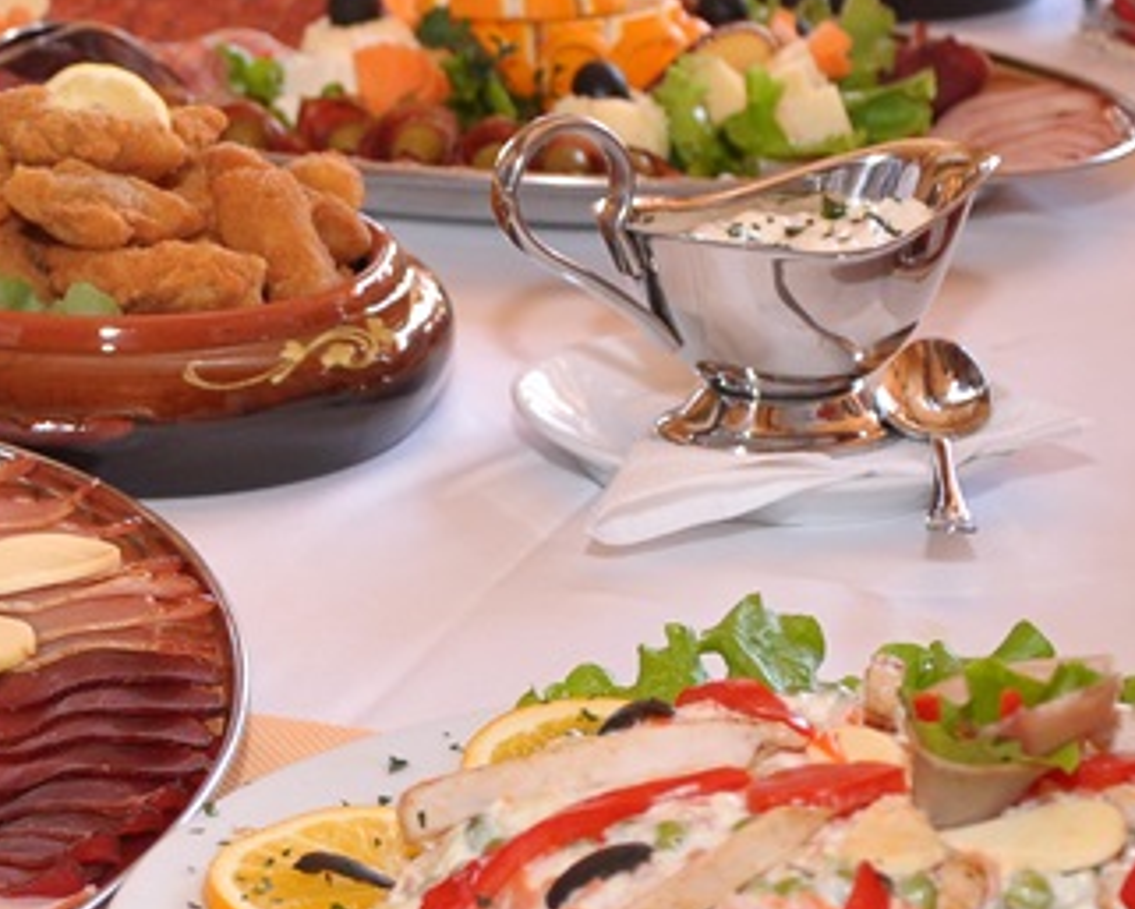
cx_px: -159
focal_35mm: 112
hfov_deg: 16.6
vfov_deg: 13.7
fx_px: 3763
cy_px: 621
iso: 400
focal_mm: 32
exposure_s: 1/60
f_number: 5
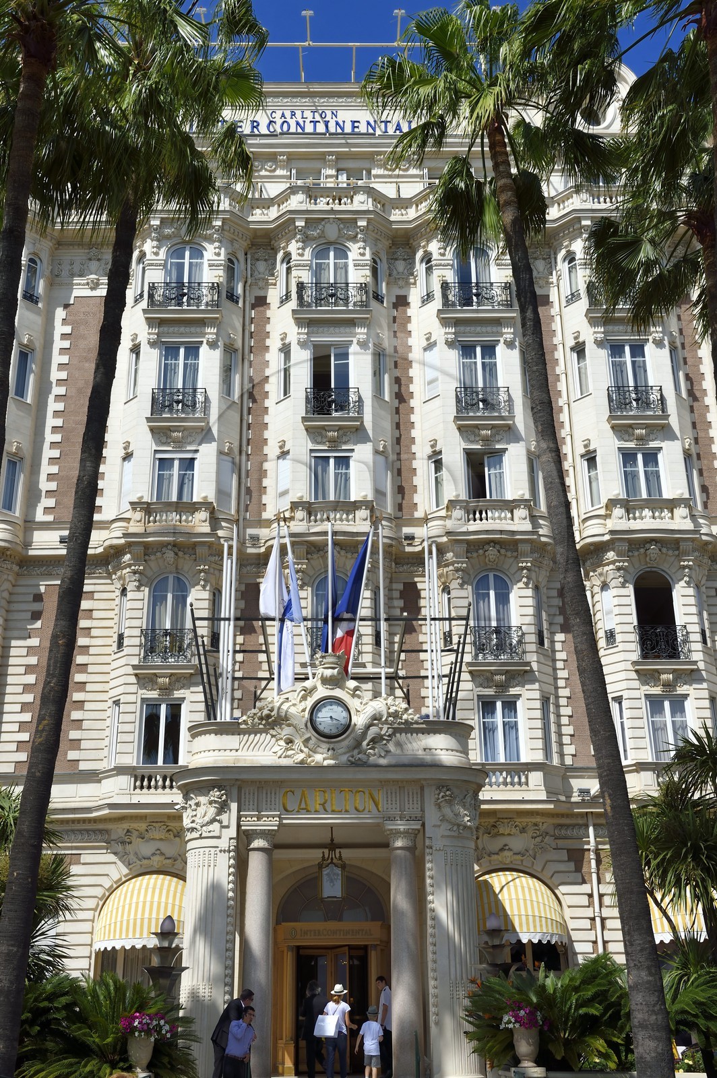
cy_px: 539
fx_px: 1137
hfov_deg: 35.0
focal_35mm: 38
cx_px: 358
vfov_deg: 50.7
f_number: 13
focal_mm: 38
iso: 200
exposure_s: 1/320
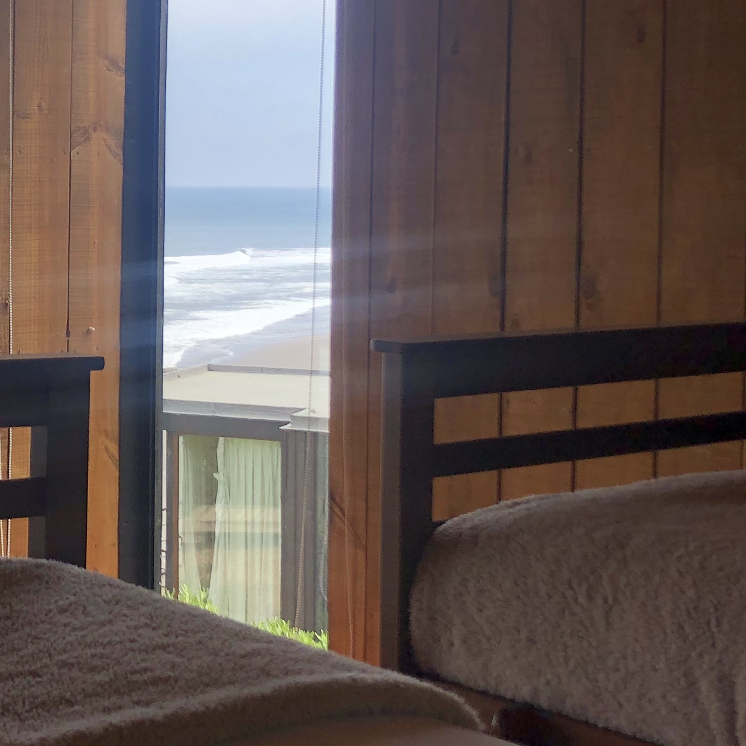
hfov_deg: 21.9
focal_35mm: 76
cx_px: -3
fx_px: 1853
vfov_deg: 22.7
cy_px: 272
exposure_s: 1/889
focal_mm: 3.99
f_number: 1.8
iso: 20
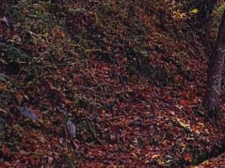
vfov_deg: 9.9
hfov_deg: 12.9
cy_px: -219
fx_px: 871
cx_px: 443
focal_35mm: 134
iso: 50
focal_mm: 4.6
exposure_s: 1/192
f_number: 2
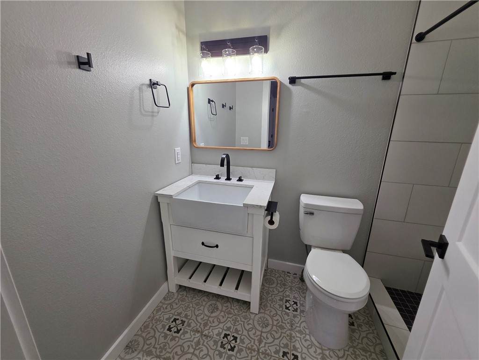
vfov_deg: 89.9
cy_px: 180
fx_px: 180
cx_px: 240
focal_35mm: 13
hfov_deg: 106.2
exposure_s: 1/120
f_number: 1.9
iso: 125
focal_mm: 2.2
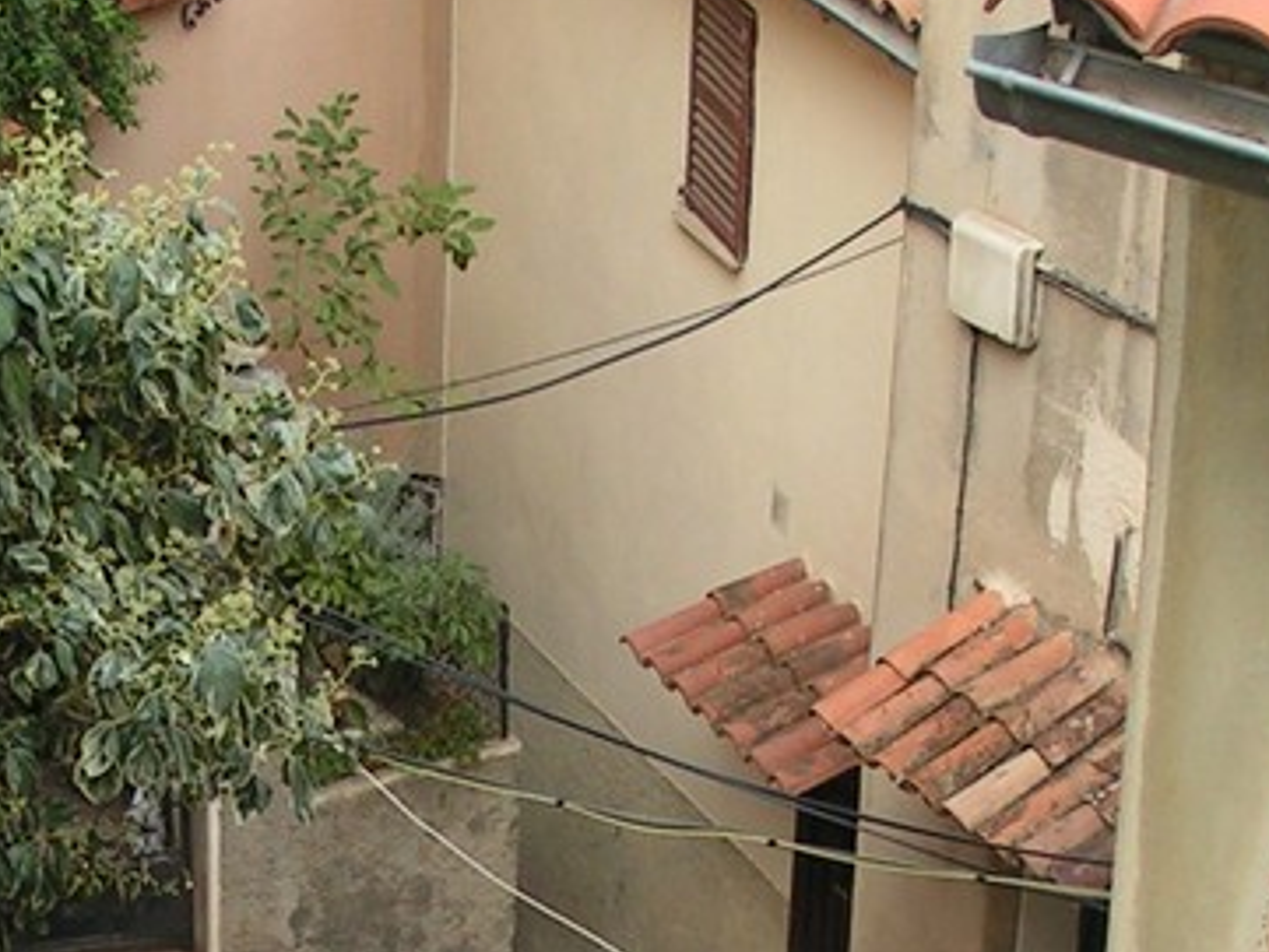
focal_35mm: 133
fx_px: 4877
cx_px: 418
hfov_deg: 14.8
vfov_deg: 11.0
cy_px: 975
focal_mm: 6.9
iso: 50
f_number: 5
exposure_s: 1/60
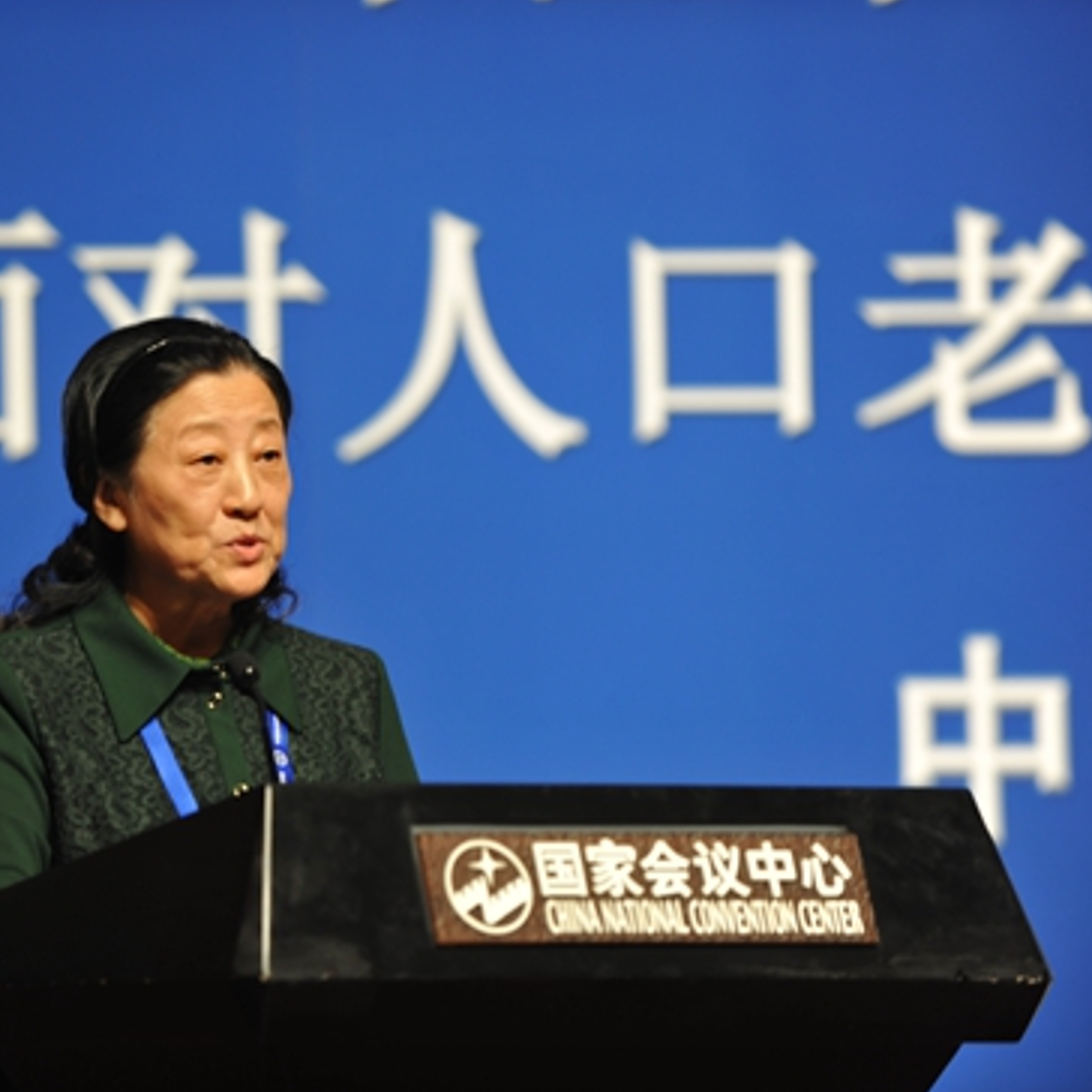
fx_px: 9172
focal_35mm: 257
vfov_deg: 6.8
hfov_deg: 6.8
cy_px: 548
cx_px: 273
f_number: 3.5
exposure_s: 1/10
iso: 500
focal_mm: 200
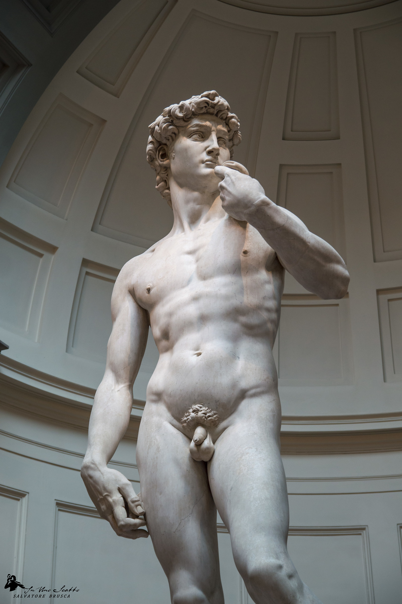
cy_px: 302
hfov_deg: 18.2
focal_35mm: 75
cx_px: 201
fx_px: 1258
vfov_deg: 27.0
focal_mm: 50
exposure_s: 1/80
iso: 400
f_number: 3.2
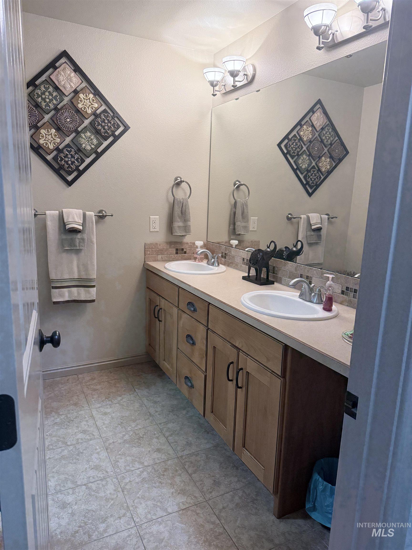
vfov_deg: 71.6
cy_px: 275
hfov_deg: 56.8
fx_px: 381
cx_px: 206
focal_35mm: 24
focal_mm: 6.76
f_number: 1.78
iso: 400
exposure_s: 1/120
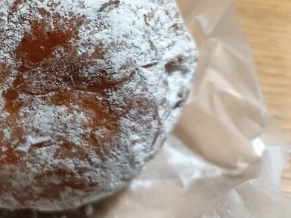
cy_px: 53
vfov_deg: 24.1
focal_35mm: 60
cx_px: 19
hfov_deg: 30.5
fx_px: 504
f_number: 1.7
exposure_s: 1/30
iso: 1250
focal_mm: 4.7
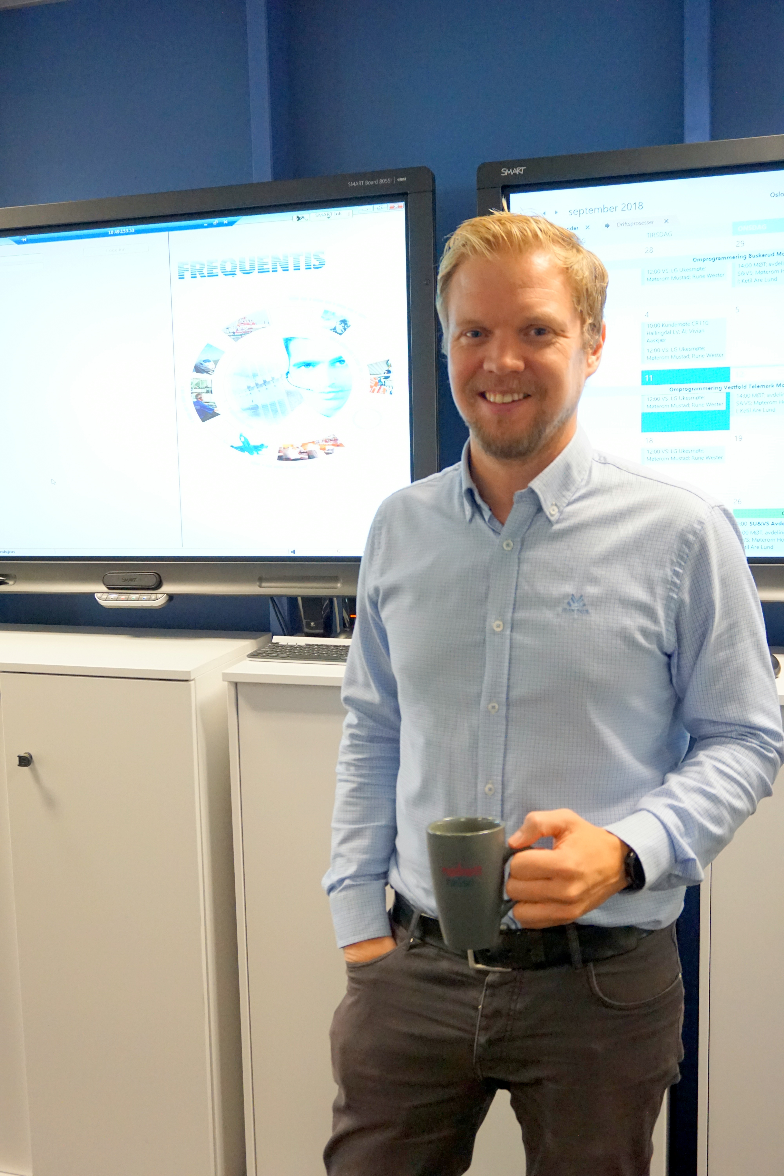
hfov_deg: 40.0
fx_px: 1078
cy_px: 588
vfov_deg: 57.2
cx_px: 392
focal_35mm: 33
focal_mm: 22
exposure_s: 1/160
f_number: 4
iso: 2500
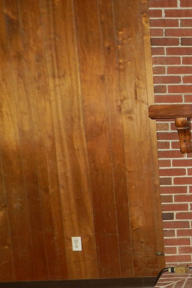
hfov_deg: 21.7
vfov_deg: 38.0
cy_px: 173
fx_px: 416
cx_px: 287
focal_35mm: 52
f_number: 3.4
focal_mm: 4
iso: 220
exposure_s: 1/30
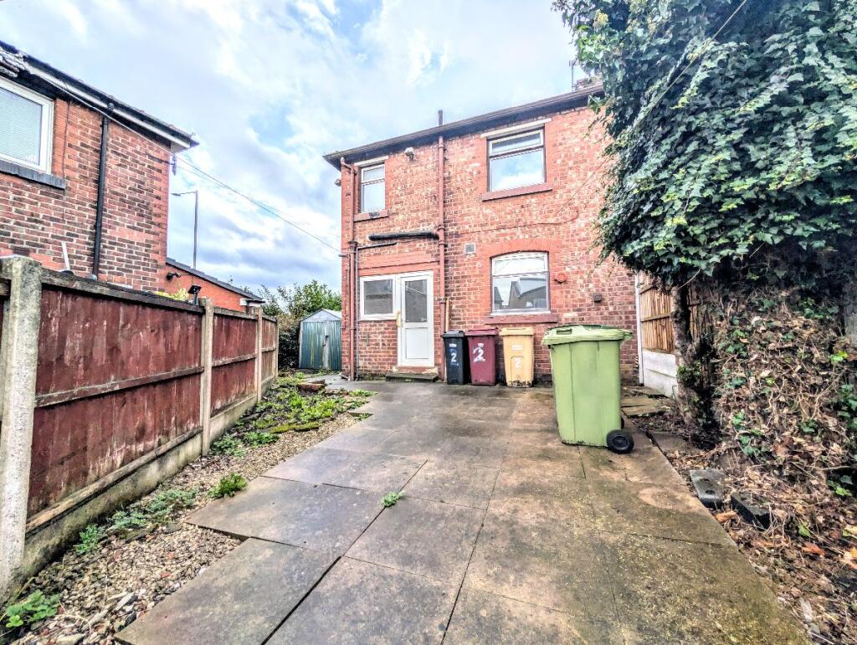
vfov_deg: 94.6
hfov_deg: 110.5
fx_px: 298
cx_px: 428
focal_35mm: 12
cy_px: 322
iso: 51
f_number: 1.7
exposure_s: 1/1689
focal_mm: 2.02
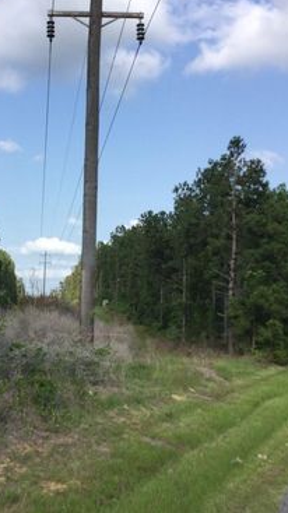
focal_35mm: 46
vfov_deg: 44.6
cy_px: 252
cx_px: 64
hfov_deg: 25.5
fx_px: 626
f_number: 2.4
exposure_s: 1/762
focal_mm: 3.3
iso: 25
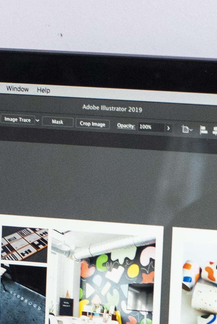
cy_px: 537
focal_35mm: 261
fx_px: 2358
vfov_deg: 7.7
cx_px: 189
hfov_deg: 5.3
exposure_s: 1/125
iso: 3200
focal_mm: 50
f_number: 10
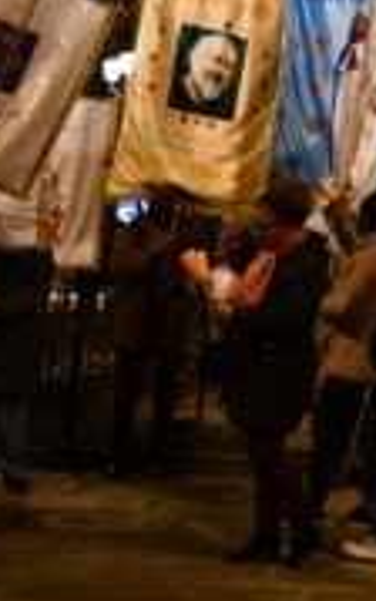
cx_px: 772
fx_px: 1851
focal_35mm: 113
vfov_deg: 18.3
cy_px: 124
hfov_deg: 10.6
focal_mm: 22
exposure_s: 1/60
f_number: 3.5
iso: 3200
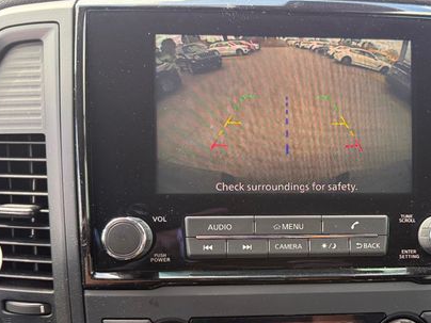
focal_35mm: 38
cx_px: 278
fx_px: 473
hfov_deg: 48.3
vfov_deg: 37.1
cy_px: 229
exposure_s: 1/166
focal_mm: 6.76
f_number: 1.78
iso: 160
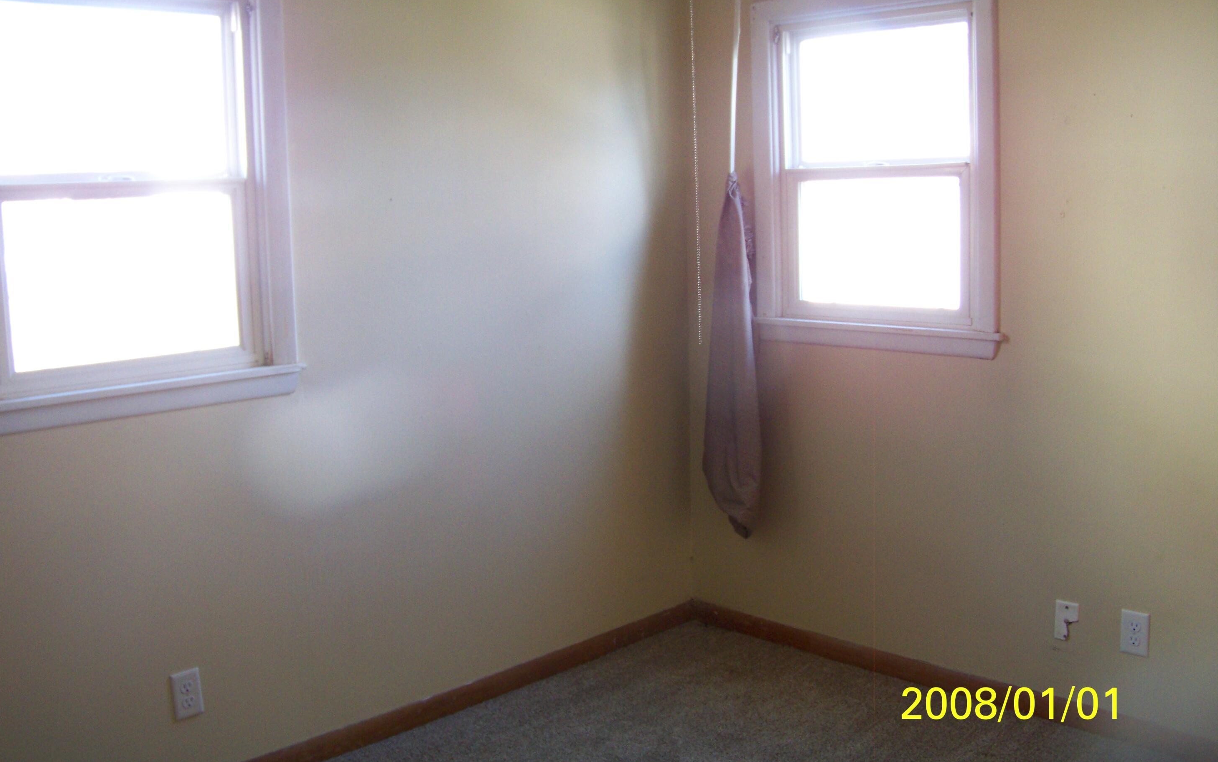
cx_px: 594
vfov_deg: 35.3
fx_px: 1195
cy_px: 353
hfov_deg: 54.0
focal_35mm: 36
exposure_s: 1/30
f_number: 2.8
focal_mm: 5.85
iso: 160
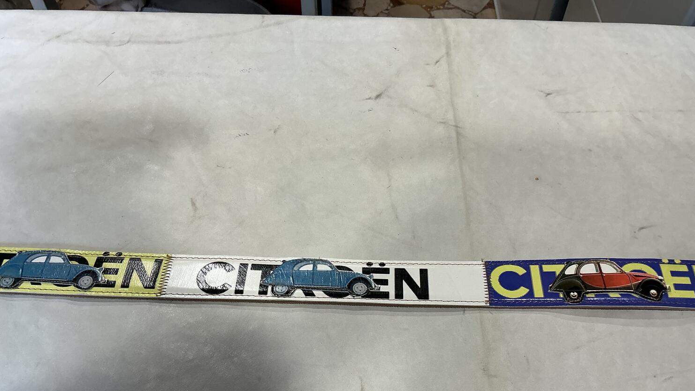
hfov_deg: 61.0
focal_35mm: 32
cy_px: 264
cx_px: 351
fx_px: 590
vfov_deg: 36.3
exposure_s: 1/100
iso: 50
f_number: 1.8
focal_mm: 3
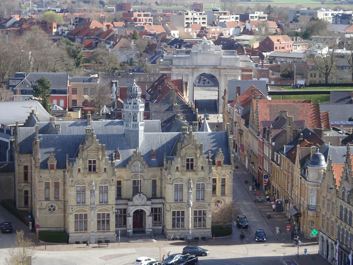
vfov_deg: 13.7
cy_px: 132
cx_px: 176
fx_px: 1101
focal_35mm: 108
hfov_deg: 18.2
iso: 80
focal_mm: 18.53
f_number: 5
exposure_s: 1/160
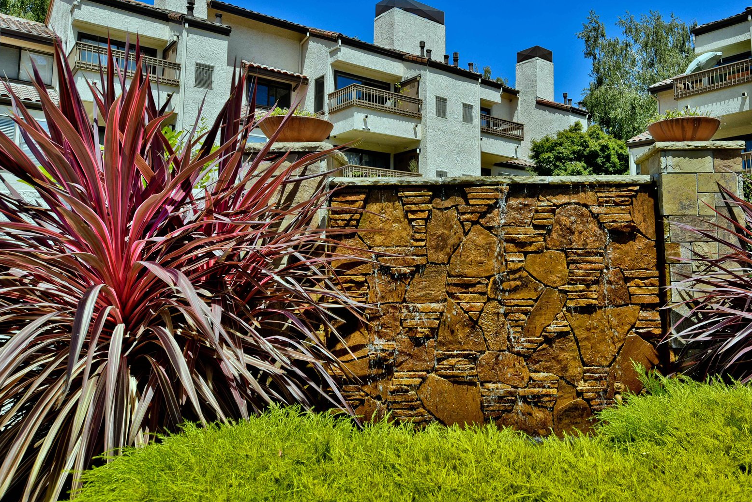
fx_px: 606
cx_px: 495
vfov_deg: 44.8
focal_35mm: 29
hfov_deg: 62.2
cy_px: 201
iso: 250
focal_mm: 22
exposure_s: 1/640
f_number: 7.1
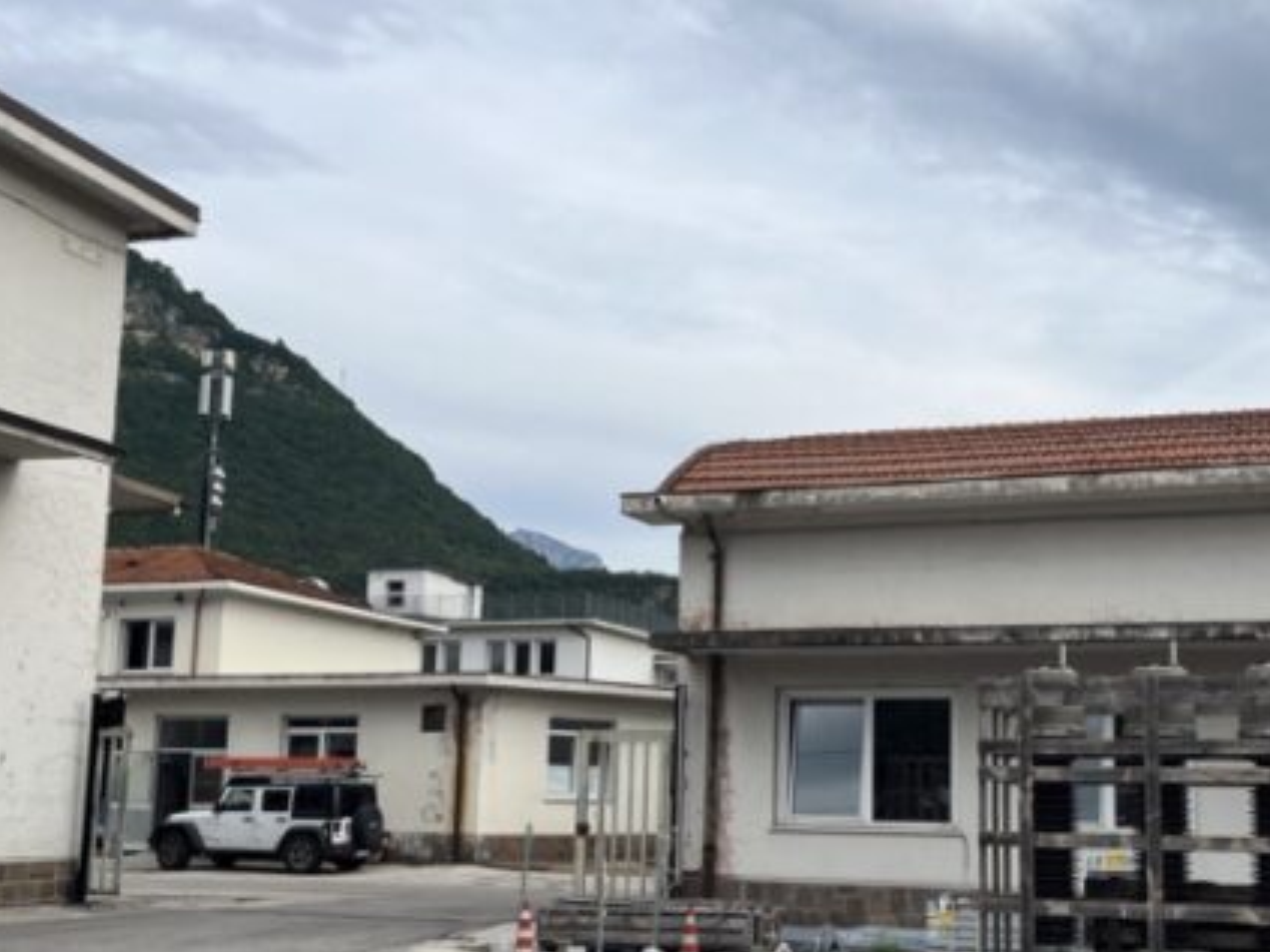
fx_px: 1577
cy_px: 593
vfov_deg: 33.4
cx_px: 793
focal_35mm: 43
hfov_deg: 43.5
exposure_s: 1/2899
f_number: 1.6
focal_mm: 5.1
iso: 50
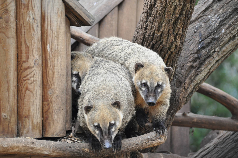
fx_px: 2575
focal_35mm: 390
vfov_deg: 3.5
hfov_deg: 5.3
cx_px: 119
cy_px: 79
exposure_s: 1/320
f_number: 5.6
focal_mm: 260
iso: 1000
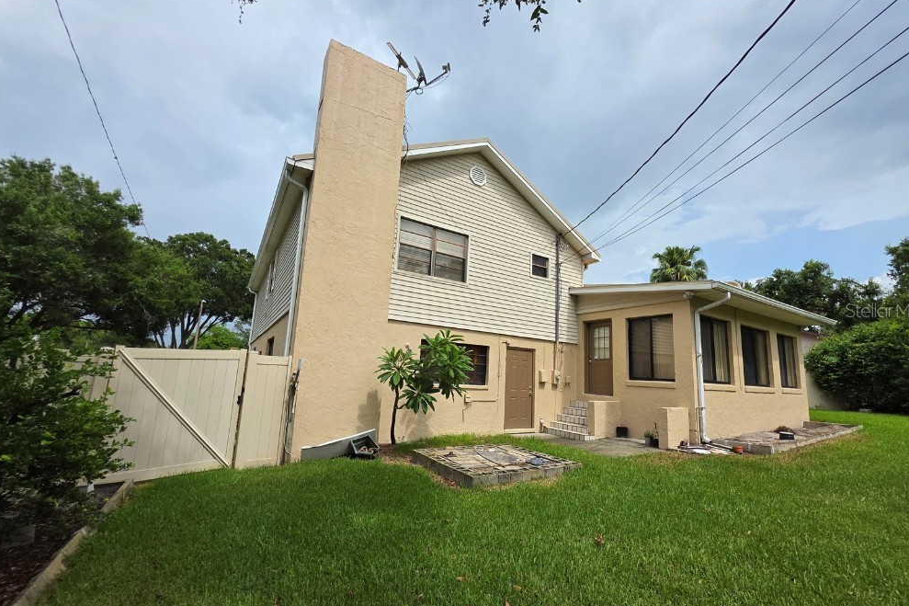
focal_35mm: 14
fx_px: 353
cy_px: 310
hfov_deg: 104.3
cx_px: 461
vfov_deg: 81.2
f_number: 1.9
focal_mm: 2.2
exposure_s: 1/1399
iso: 40
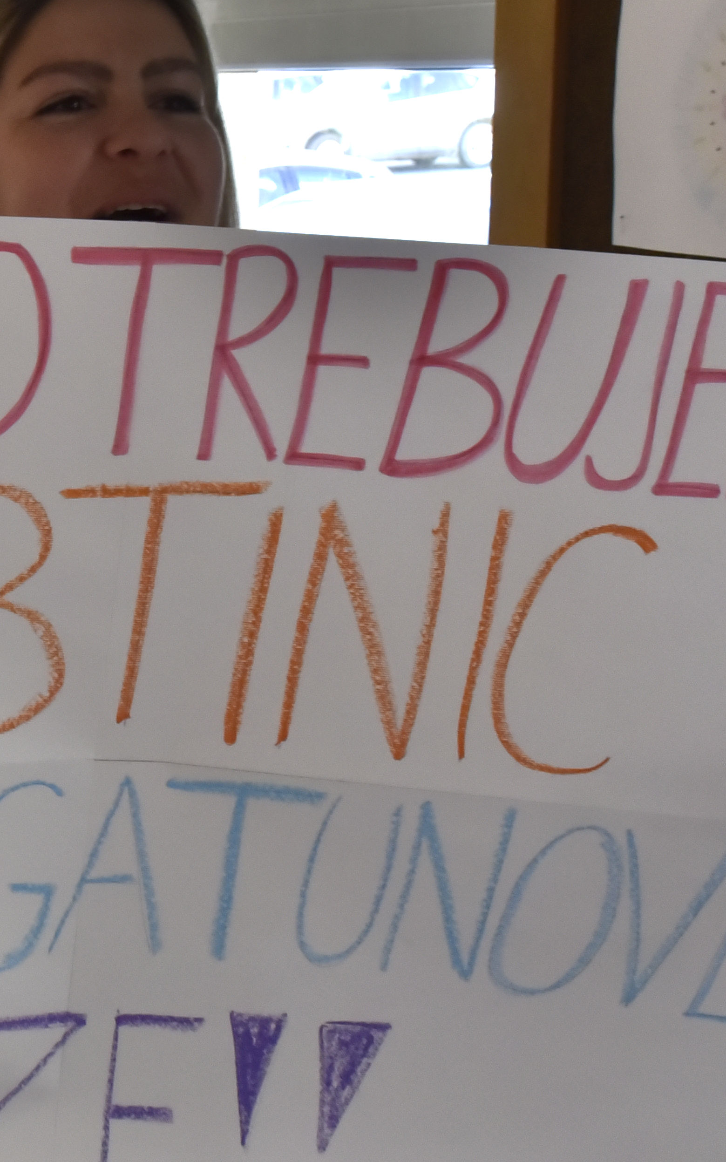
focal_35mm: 59
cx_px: -283
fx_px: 1868
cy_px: 530
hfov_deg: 19.8
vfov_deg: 34.5
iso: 1600
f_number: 6.3
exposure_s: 1/200
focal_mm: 24
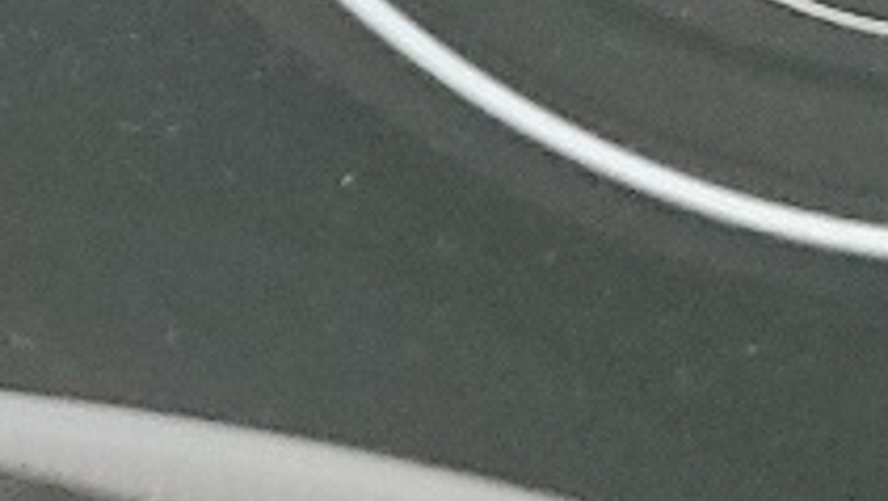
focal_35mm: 215
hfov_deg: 9.4
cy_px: -1221
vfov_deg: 5.2
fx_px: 5066
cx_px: -837
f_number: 1.5
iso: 156
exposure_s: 1/60.2
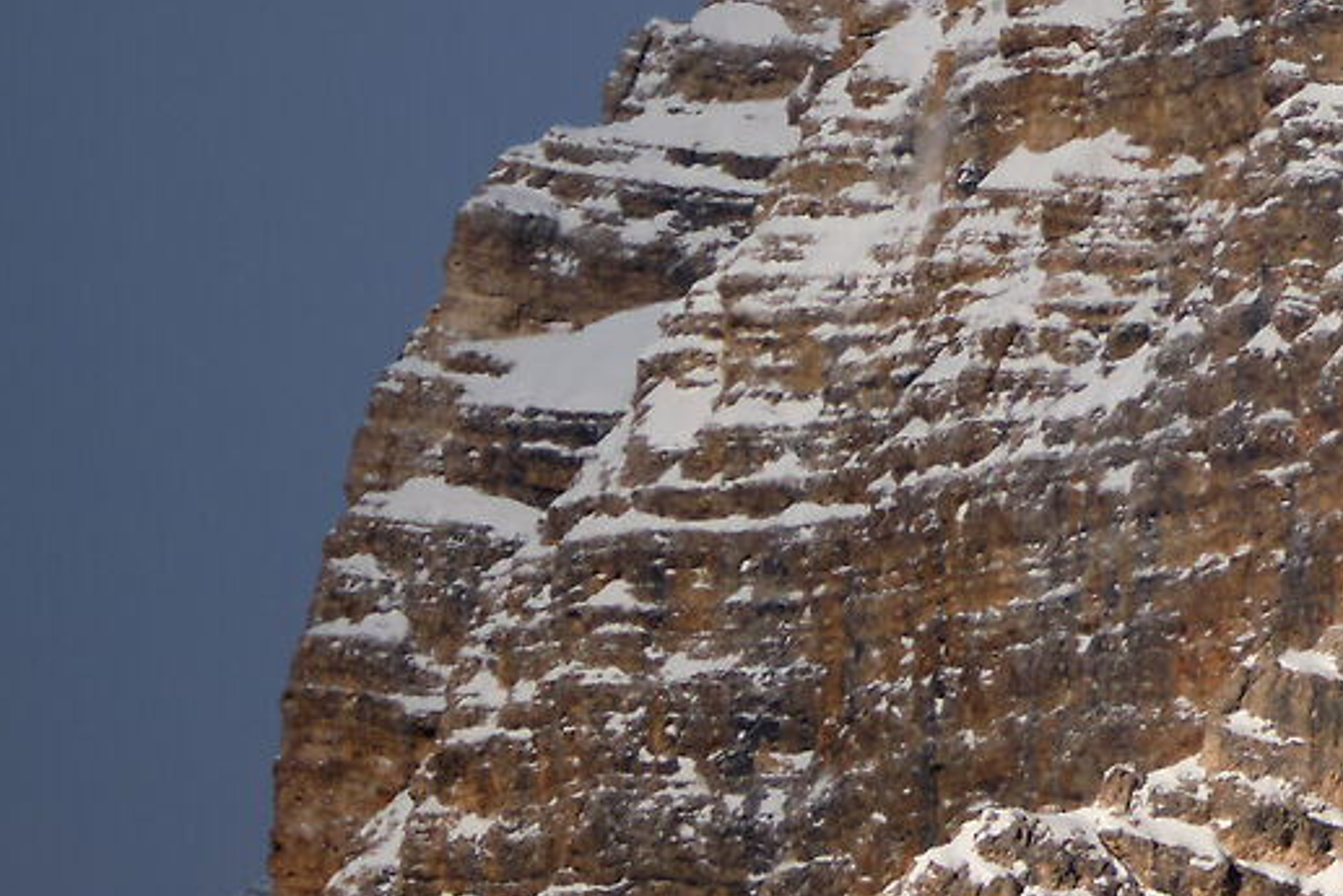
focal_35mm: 2785
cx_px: 3024
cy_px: -444
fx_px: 103919
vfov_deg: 0.5
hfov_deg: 0.7
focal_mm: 400
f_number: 5.6
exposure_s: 1/950
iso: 160
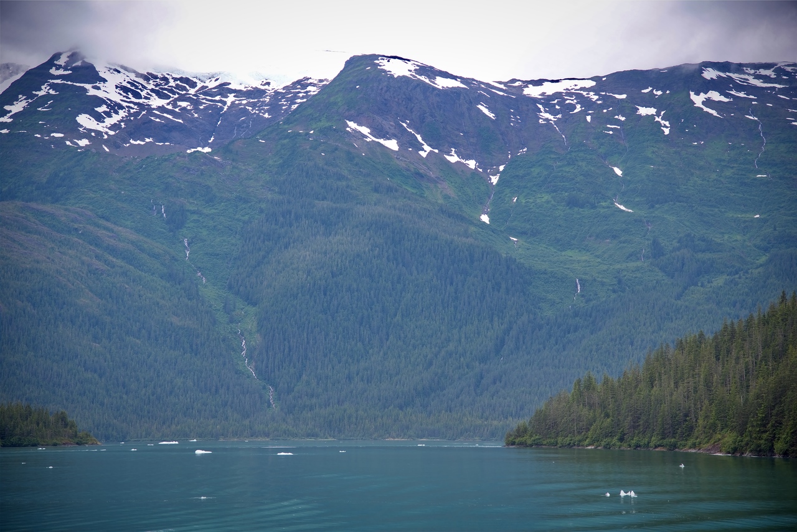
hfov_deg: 21.5
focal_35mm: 95
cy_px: 266
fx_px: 2104
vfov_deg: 14.4
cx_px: 398
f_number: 4.5
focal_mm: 95
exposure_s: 1/200
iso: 100
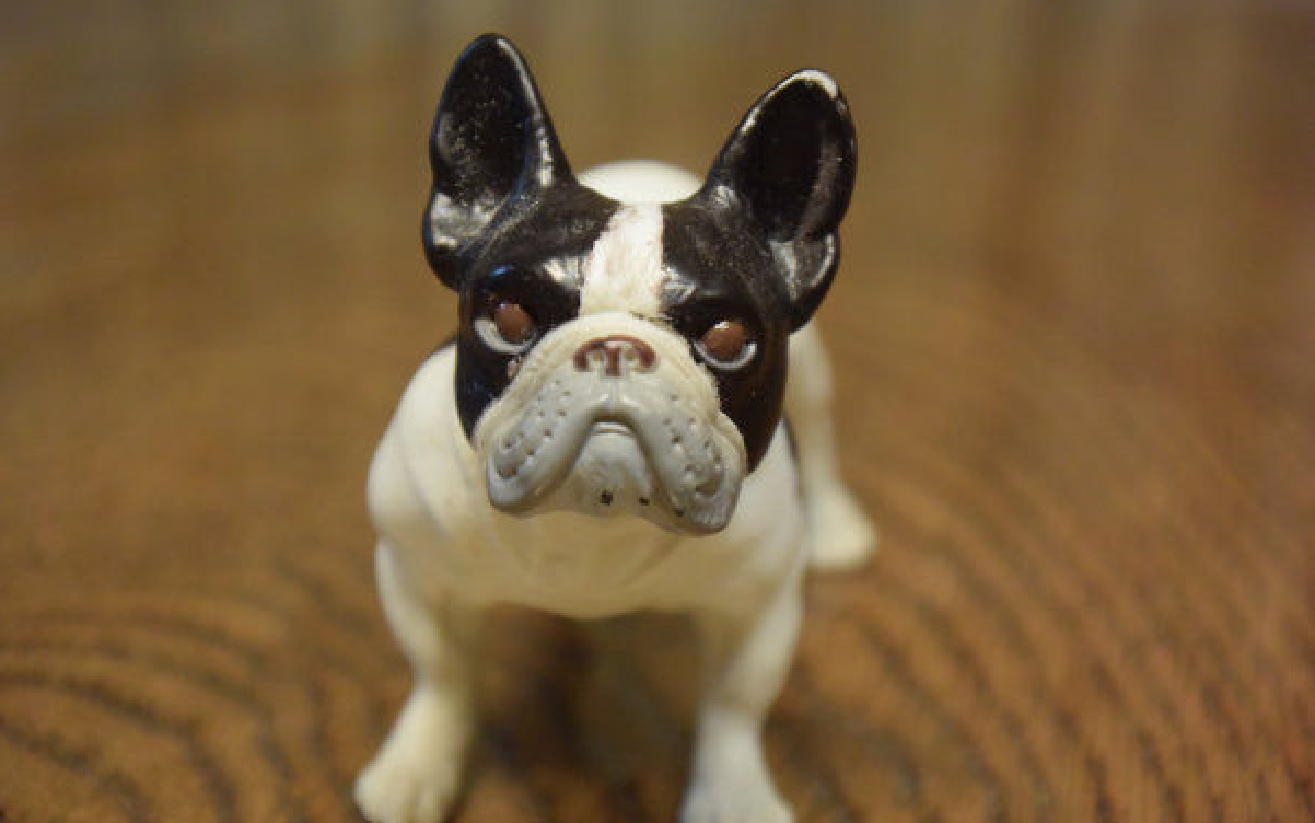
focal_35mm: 55
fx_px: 1972
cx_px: 648
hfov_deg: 36.9
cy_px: 427
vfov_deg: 23.6
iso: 1600
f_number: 4.5
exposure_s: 1/30
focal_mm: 19.7
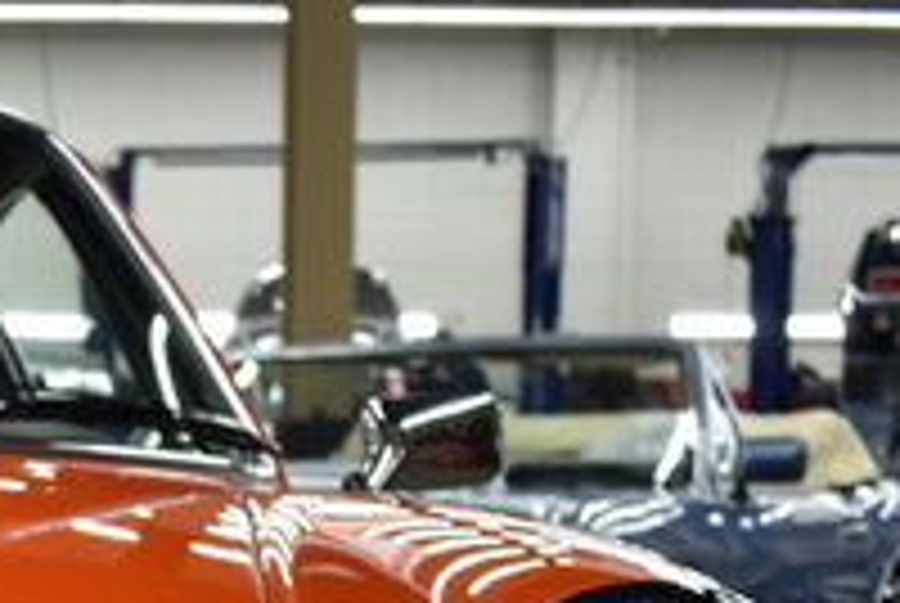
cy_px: 999
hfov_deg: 13.7
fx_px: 3455
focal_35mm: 138
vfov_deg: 9.6
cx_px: -572
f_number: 3.8
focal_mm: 24
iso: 200
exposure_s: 1/40
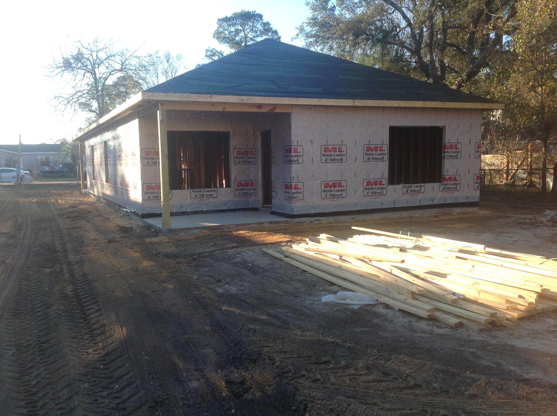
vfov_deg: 40.6
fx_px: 562
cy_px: 208
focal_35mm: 35
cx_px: 278
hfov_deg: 52.7
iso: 50
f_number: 2.4
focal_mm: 4.28
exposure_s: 1/378
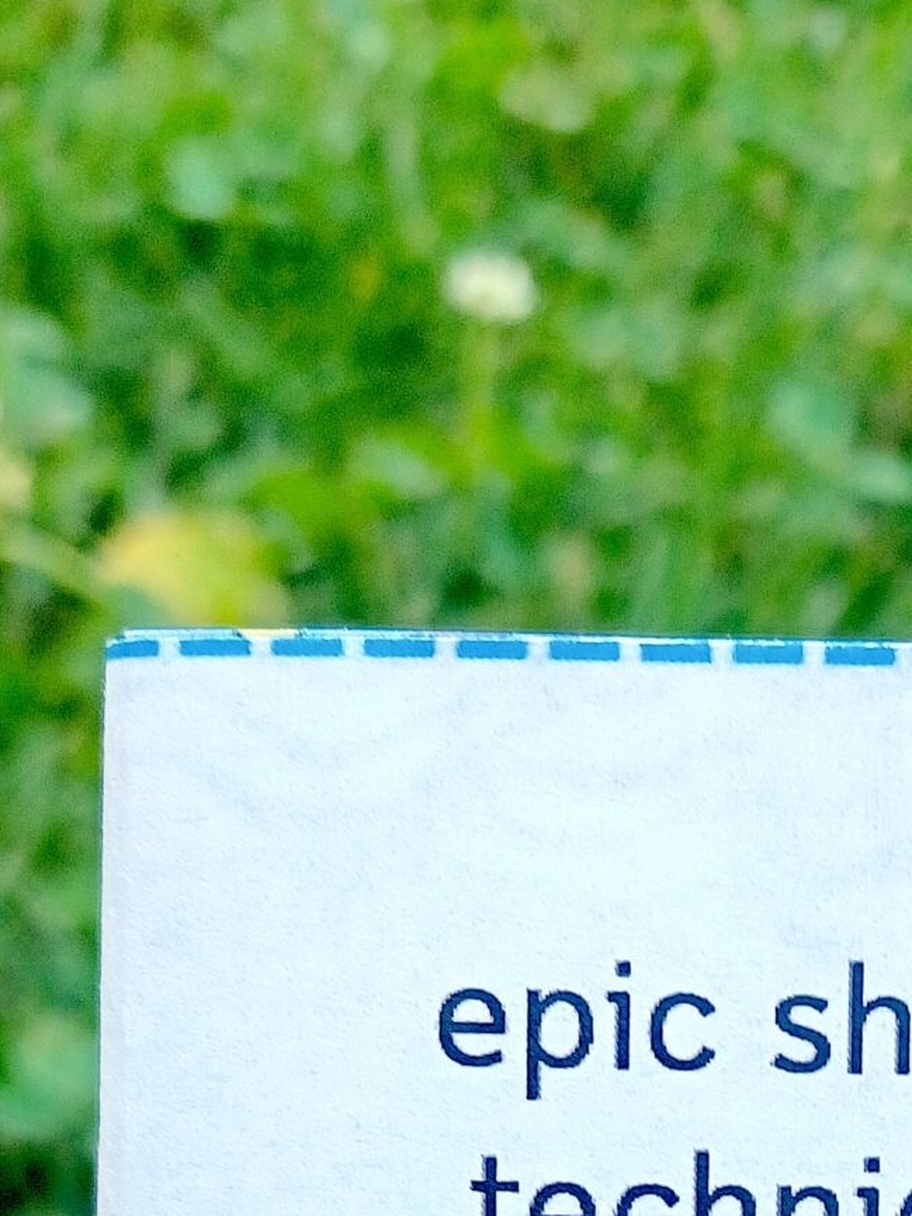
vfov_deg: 22.5
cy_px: 1715
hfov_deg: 19.6
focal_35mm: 74
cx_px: 783
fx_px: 2599
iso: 50
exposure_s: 1/100
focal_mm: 4.6
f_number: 1.8
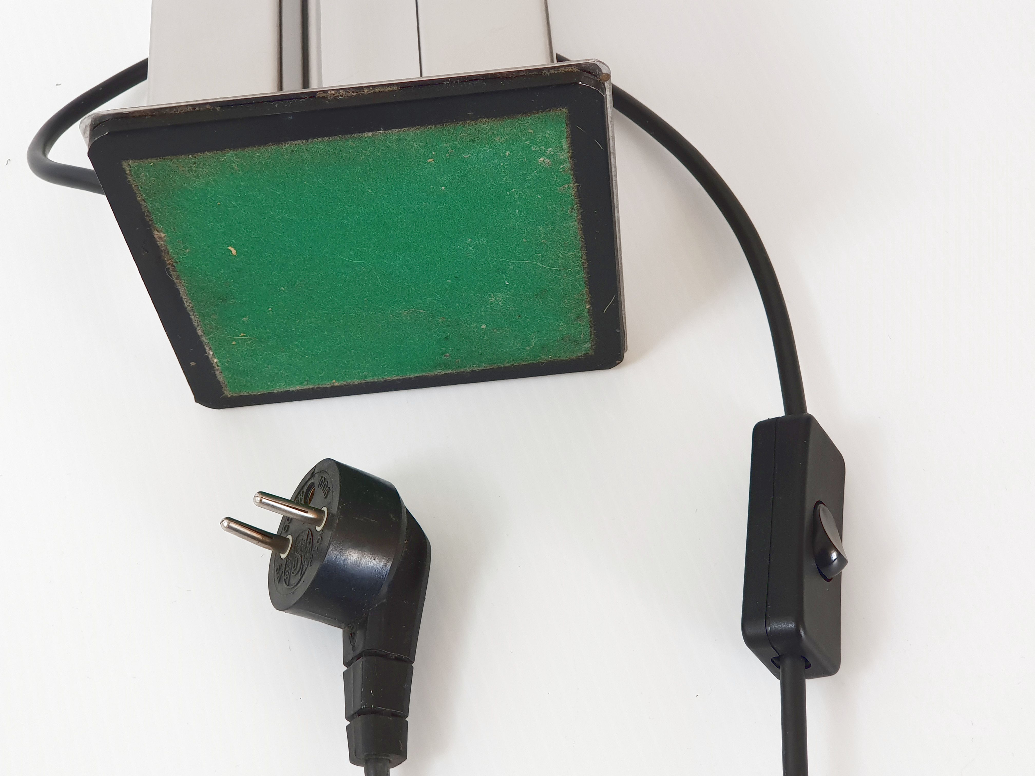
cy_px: 388
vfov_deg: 28.0
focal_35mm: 52
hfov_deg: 36.8
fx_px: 1555
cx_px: 518
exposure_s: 1/33
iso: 64
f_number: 2.4
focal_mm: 6
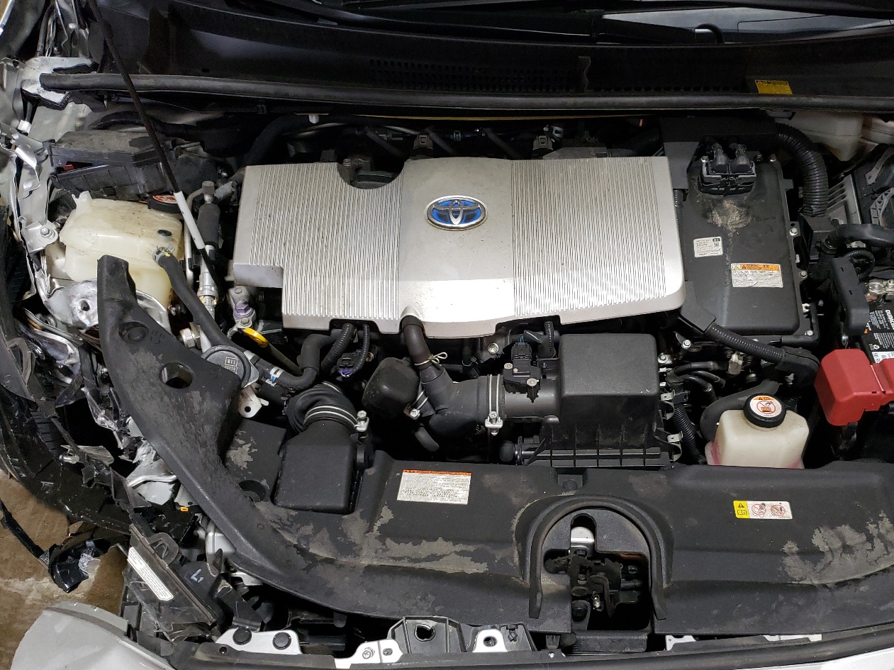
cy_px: 403
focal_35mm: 33
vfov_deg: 42.7
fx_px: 852
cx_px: 545
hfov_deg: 54.9
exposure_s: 1/60.2
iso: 181
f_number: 1.5
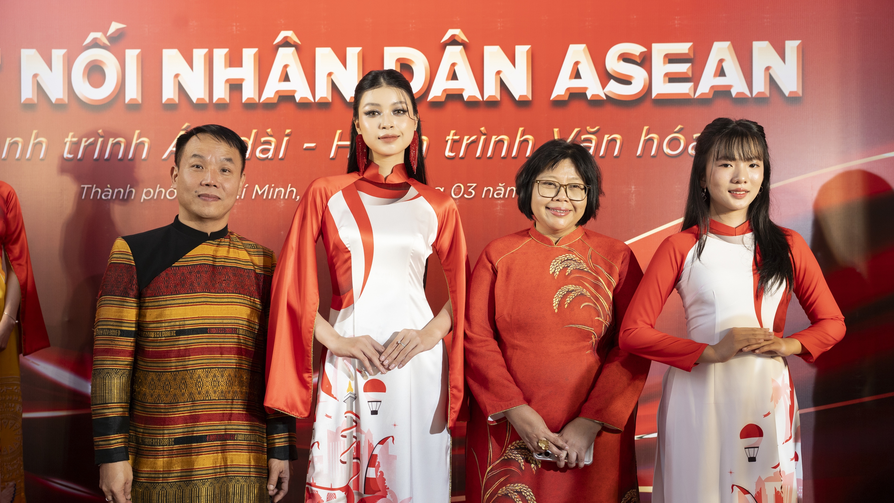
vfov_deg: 28.1
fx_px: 1006
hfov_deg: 47.9
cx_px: 447
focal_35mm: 42
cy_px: 286
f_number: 4.5
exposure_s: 1/160
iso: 500
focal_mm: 40.4
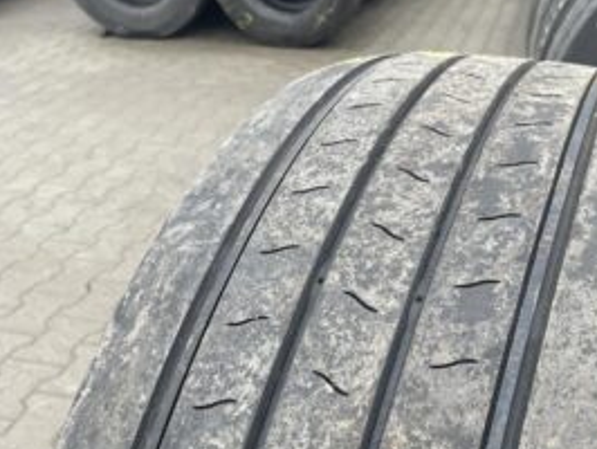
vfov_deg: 33.7
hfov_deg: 44.6
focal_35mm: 42
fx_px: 725
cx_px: 355
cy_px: 338
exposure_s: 1/121
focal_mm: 4.2
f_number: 1.6
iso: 80
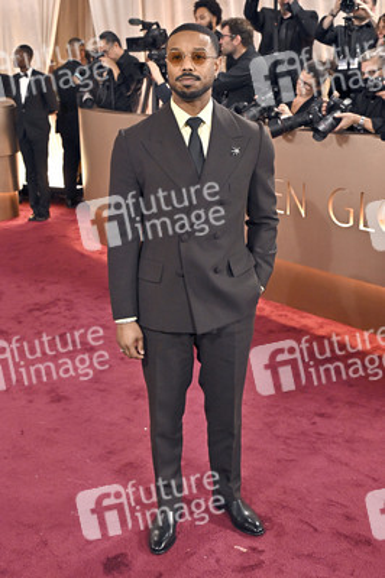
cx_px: 192
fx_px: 643
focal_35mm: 40
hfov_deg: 33.3
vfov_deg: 48.5
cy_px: 289
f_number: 5
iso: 2500
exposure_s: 1/320
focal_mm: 40
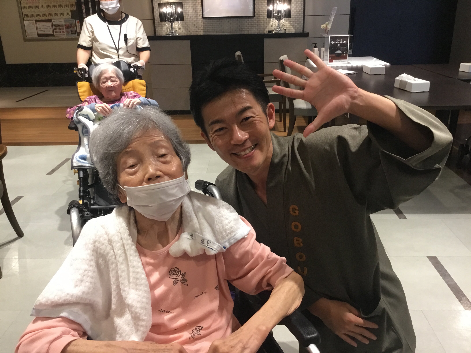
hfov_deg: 58.4
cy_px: 176
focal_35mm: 31
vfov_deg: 45.4
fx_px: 422
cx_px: 236
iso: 100
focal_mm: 3.3
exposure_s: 1/30
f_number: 2.4
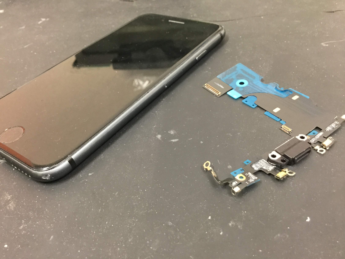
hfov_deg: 58.4
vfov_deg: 45.4
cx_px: 172
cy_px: 130
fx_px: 309
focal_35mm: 31
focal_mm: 3.3
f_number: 2.4
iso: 200
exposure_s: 1/17
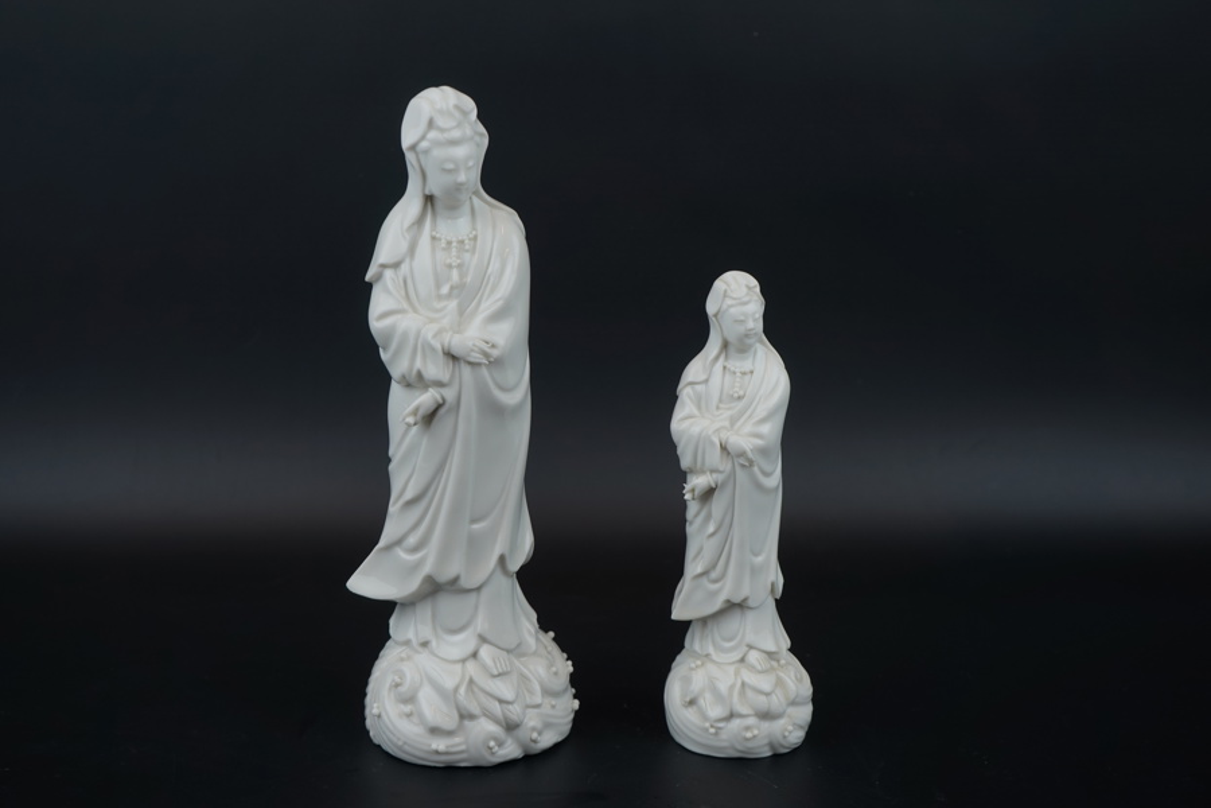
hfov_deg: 44.5
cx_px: 606
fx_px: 1480
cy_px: 404
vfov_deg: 30.5
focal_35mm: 44
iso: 100
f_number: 7.1
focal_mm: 44
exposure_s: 1/100
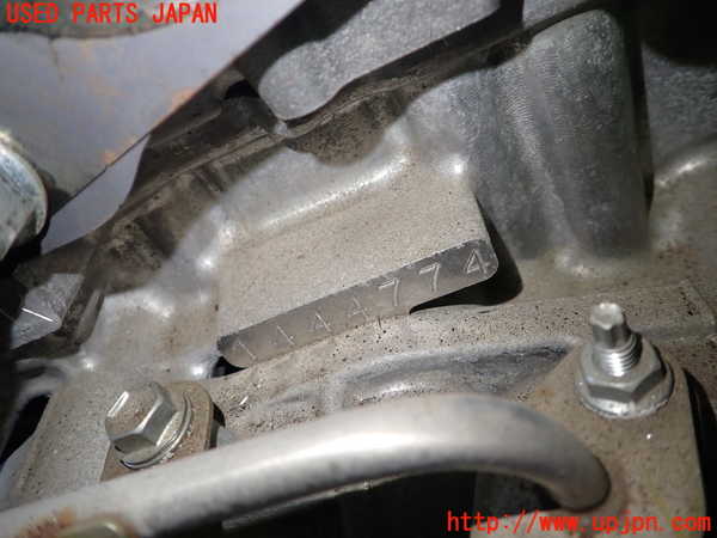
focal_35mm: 28
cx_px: 358
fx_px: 580
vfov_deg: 49.7
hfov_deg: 63.4
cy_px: 269
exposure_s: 1/60
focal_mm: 5.05
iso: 200
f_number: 2.2
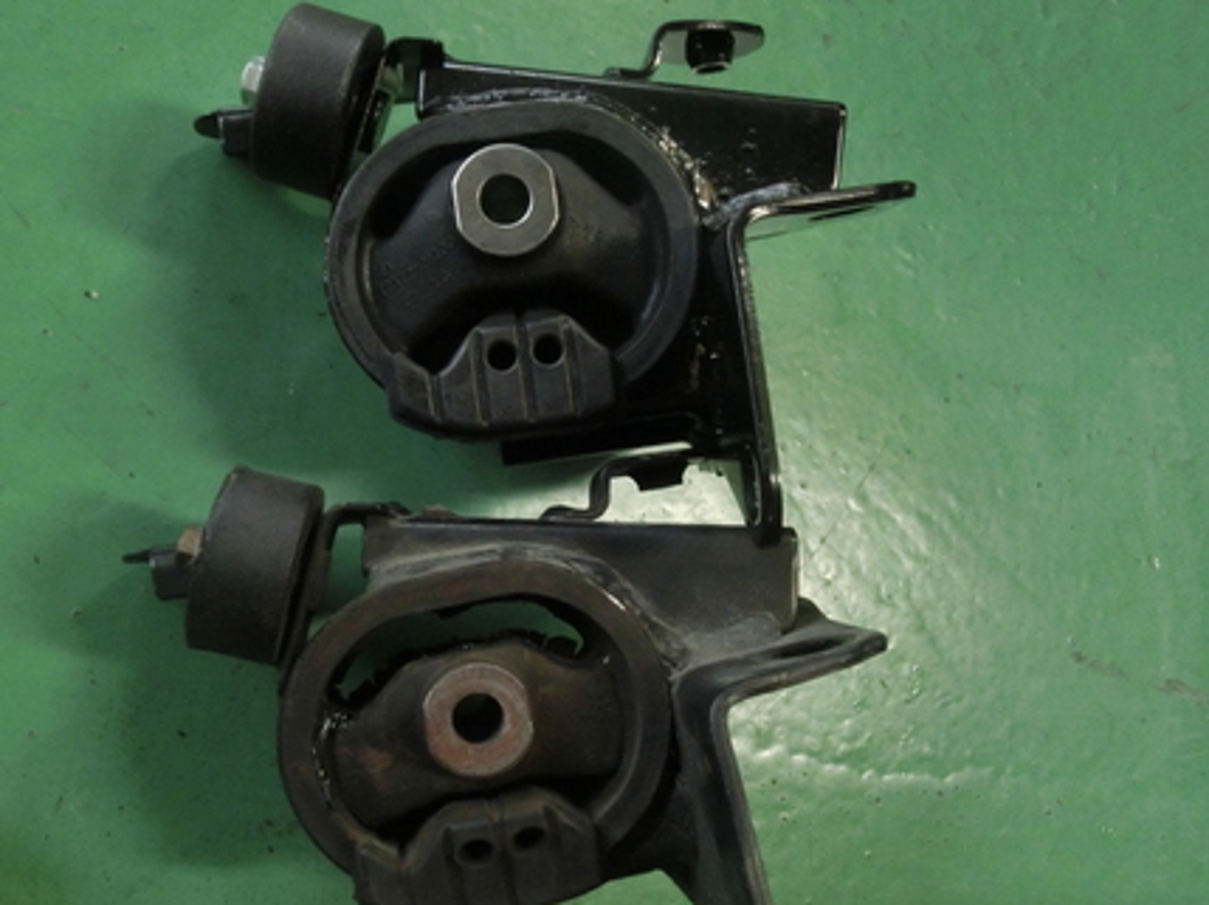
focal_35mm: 35
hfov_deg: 52.5
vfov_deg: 40.6
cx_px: 521
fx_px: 1221
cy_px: 517
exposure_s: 1/30
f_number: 3.5
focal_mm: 5.36
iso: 800
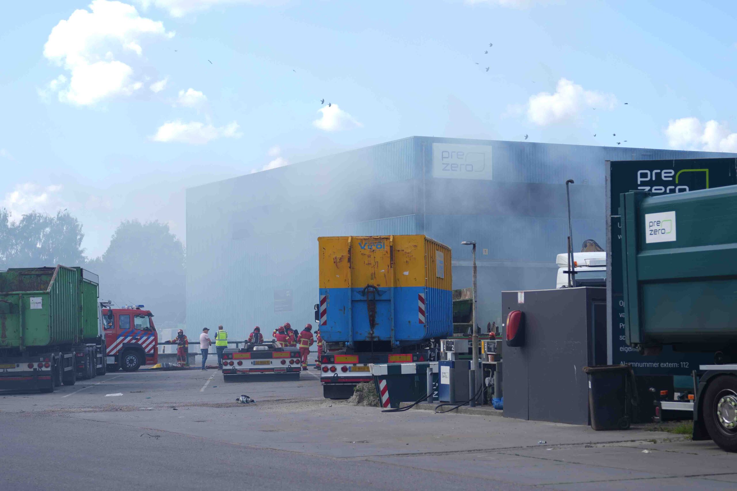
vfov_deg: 17.9
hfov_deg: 26.6
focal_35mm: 76
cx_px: 368
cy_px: 246
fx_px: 1556
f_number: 2.8
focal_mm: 51
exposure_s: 1/640
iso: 50
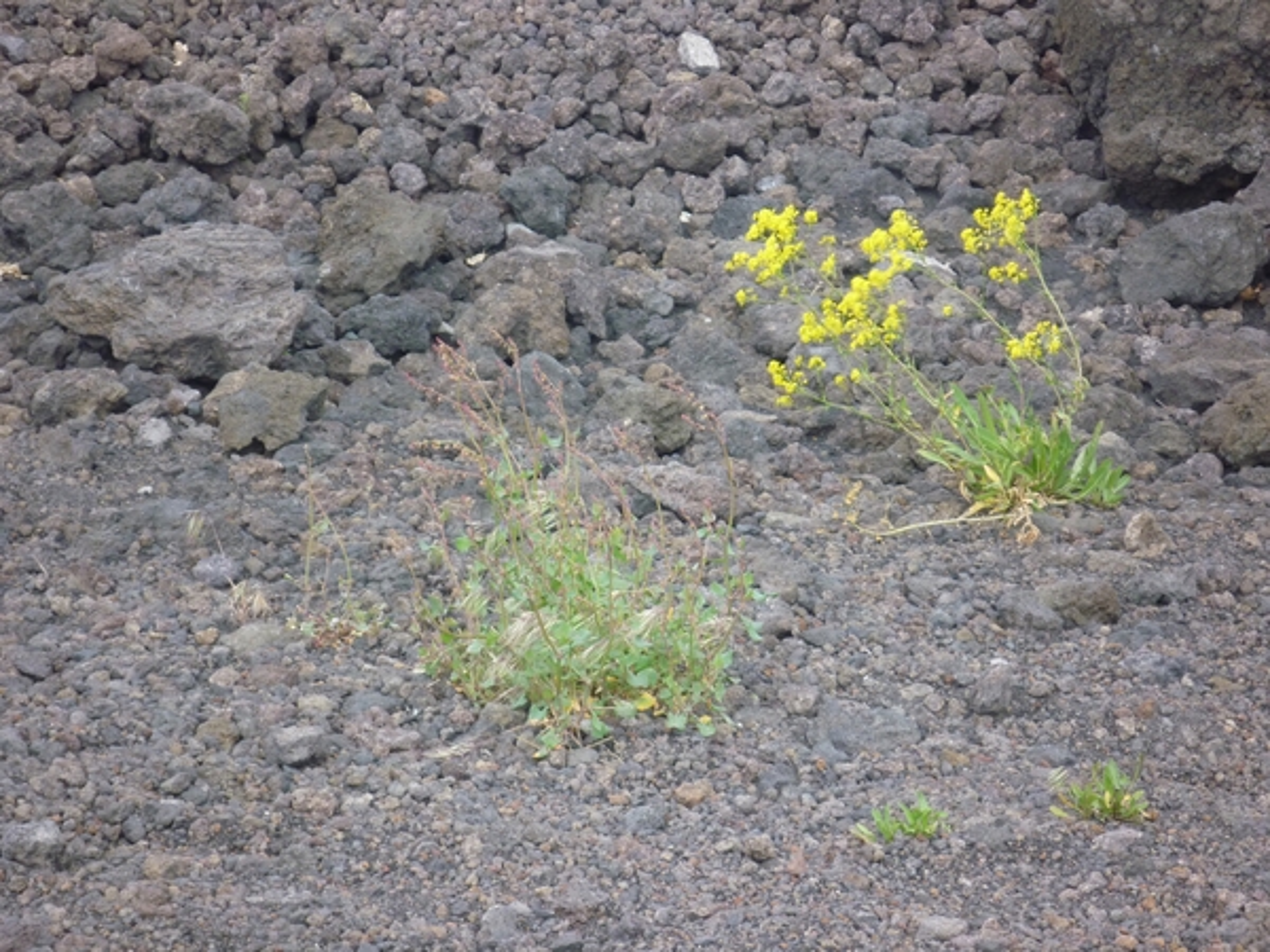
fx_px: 5320
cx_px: 635
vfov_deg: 10.2
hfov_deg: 13.6
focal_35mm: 145
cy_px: 476
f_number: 5.9
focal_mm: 26
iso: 160
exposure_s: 1/125
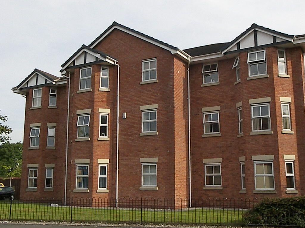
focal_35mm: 48
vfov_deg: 30.3
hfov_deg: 39.7
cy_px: 114
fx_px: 423
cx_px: 152
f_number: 4
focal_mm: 10.1
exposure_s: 1/3200
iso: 400
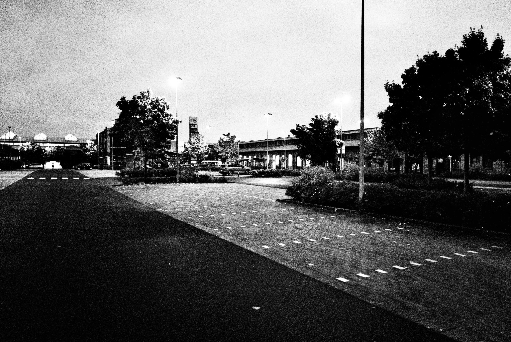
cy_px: 171
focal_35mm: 28
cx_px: 256
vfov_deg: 46.5
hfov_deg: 65.4
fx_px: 398
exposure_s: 1/50
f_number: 1.7
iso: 2000
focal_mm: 28
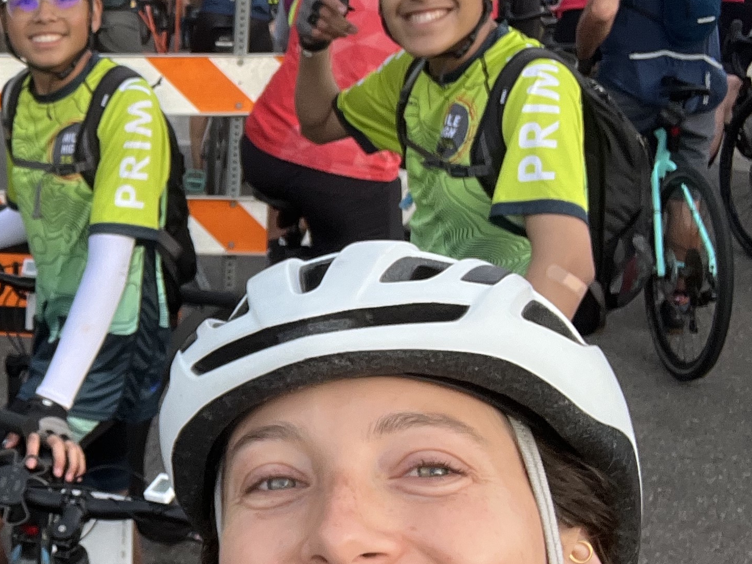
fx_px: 1390
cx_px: -197
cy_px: 208
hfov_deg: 26.3
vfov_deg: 22.9
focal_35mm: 64
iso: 50
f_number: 2.2
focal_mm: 2.71
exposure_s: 1/121
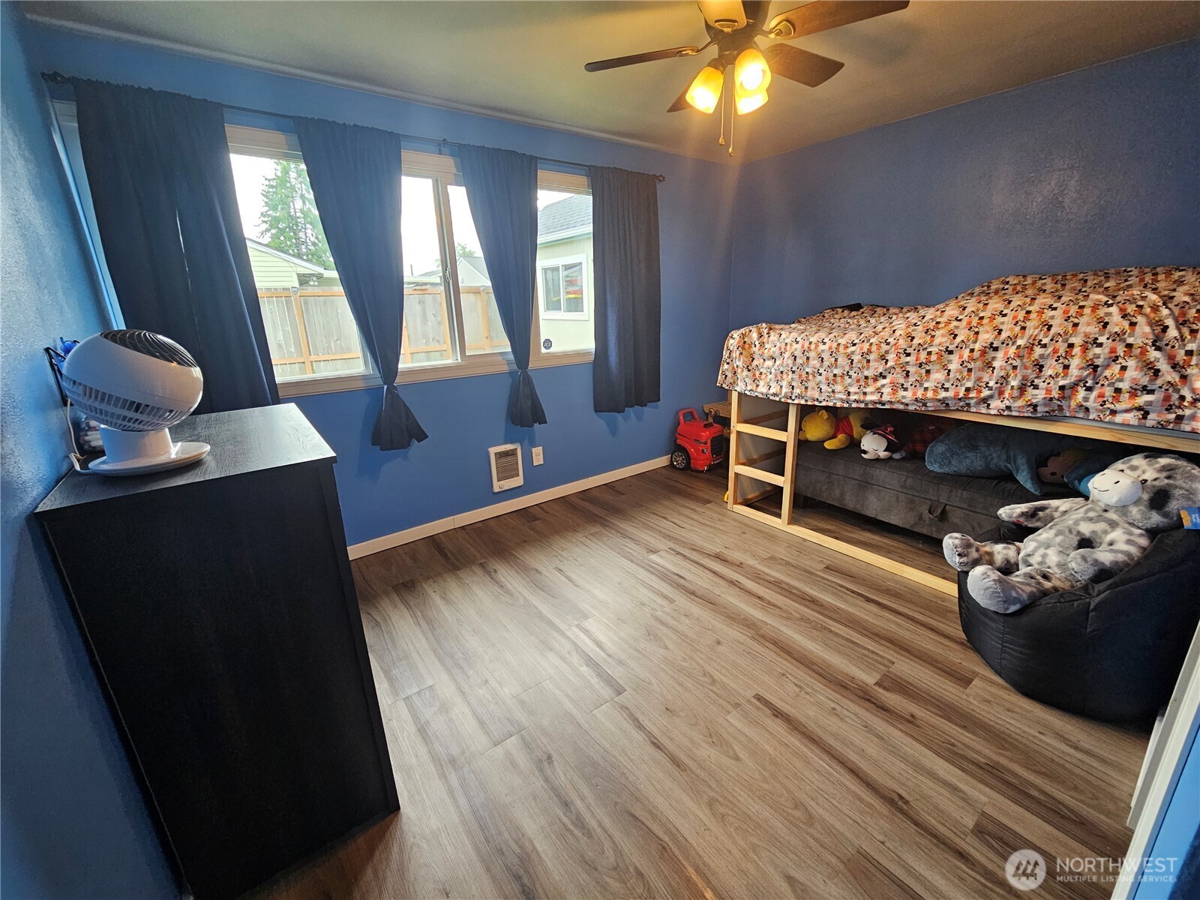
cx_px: 600
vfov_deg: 89.9
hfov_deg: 106.2
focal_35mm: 13
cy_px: 450
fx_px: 451
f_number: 2.2
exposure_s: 1/60
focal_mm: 2.2
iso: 160
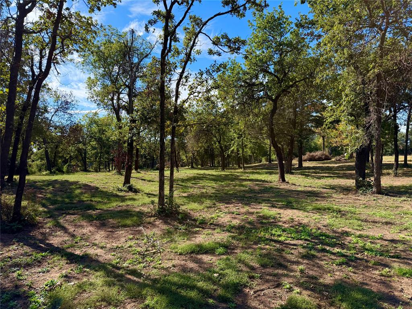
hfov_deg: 71.6
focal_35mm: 24
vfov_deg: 56.8
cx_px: 206
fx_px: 286
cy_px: 154
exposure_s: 1/2370
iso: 100
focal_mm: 6.76
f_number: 1.78
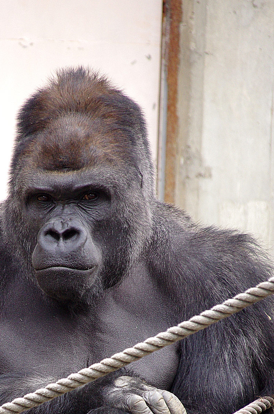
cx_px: 58
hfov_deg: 1.7
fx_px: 9445
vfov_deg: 2.5
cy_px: 362
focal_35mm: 823
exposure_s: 1/320
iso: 1000
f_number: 6.3
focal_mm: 300
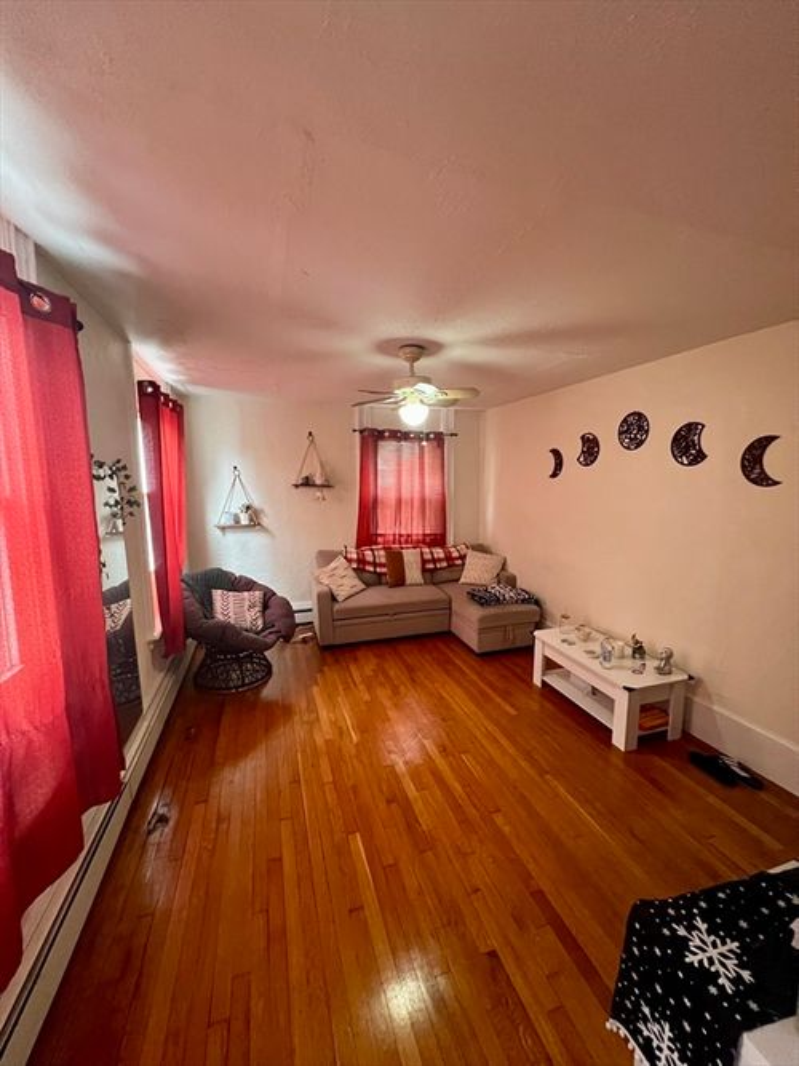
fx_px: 400
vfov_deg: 106.2
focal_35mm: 13
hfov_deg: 89.9
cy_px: 533
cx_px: 400
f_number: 1.8
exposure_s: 1/60
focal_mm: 1.57
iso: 800
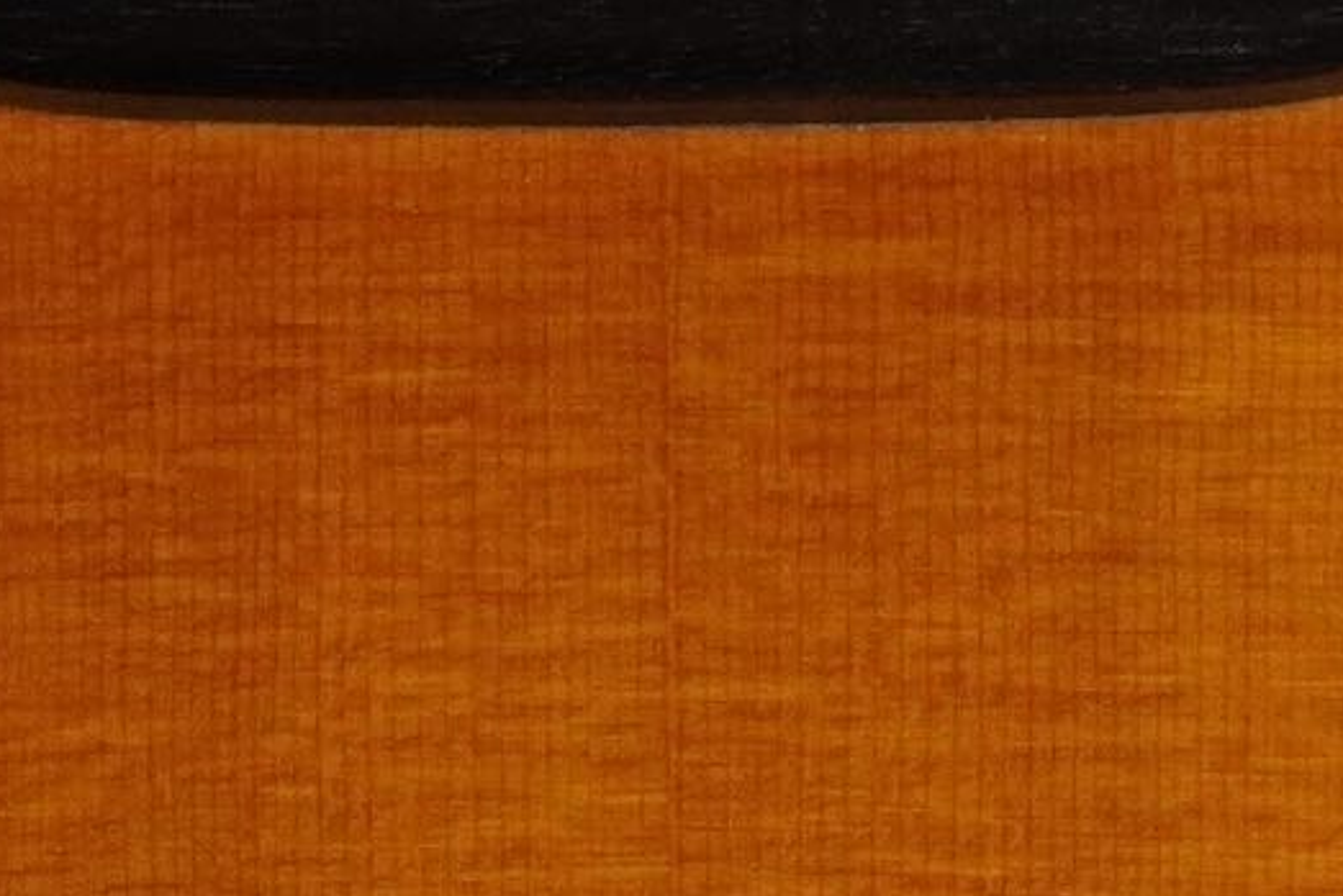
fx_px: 11226
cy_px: 1435
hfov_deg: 6.8
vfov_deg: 4.5
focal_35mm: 301
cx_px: 655
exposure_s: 1/60
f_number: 11
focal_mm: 35
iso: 1000
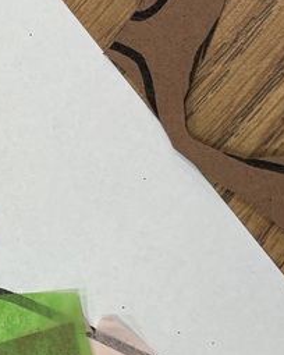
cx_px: -88
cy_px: 294
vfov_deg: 18.6
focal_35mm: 102
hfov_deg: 14.5
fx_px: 1072
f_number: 1.6
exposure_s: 1/60
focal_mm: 5.96
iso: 125
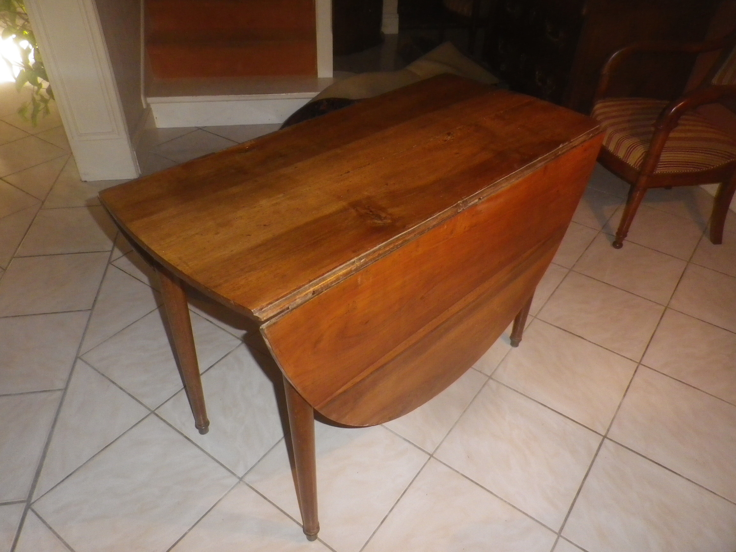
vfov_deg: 54.9
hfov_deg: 69.4
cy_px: 276
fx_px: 532
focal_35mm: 25
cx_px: 368
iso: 400
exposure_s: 1/50
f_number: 3.5
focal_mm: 4.5
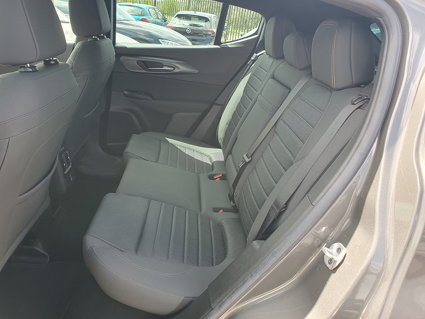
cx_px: 212
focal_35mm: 26
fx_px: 319
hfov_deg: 67.3
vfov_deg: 53.1
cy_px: 160
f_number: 2.4
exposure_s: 1/128
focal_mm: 4.32
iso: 50
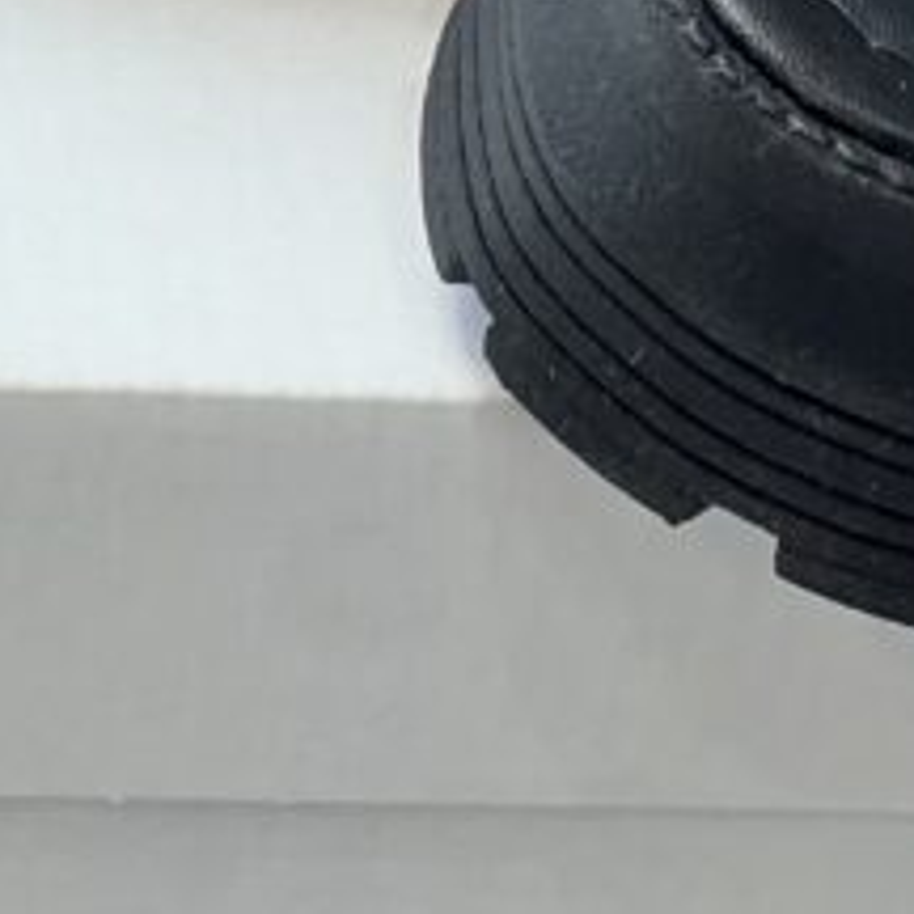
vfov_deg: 5.9
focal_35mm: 294
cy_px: -692
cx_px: 1032
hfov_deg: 5.9
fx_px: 8783
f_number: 2.8
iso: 80
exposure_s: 1/120
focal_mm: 9
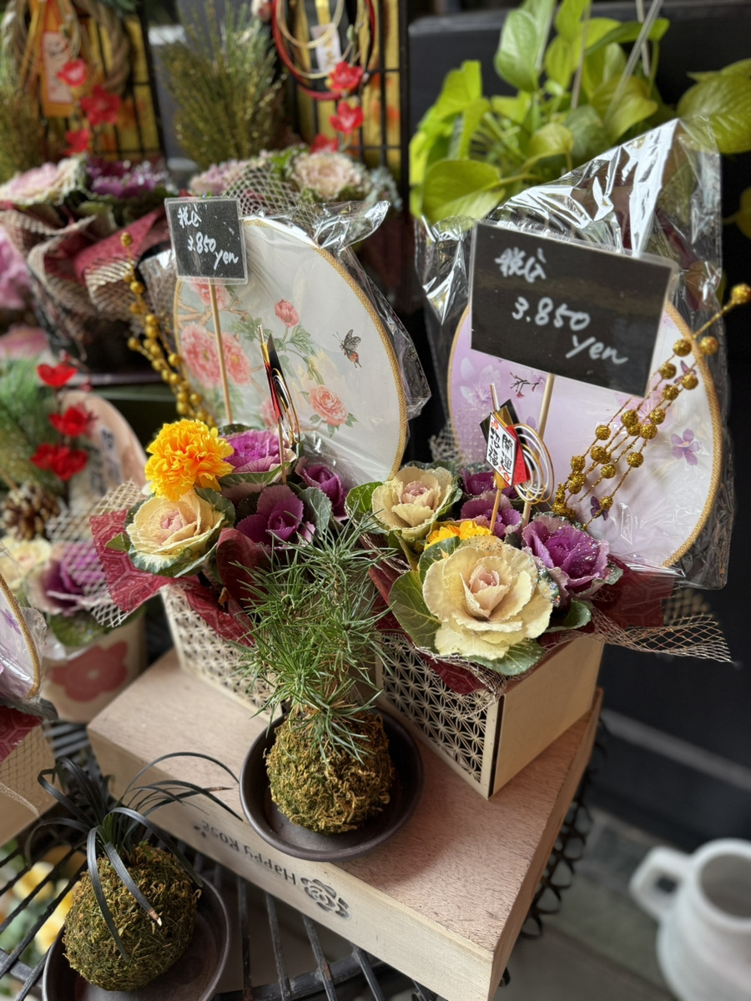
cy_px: 500
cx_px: 376
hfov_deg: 56.8
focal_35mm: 24
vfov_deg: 71.6
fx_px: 694
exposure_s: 1/121
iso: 125
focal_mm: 6.76
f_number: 1.78
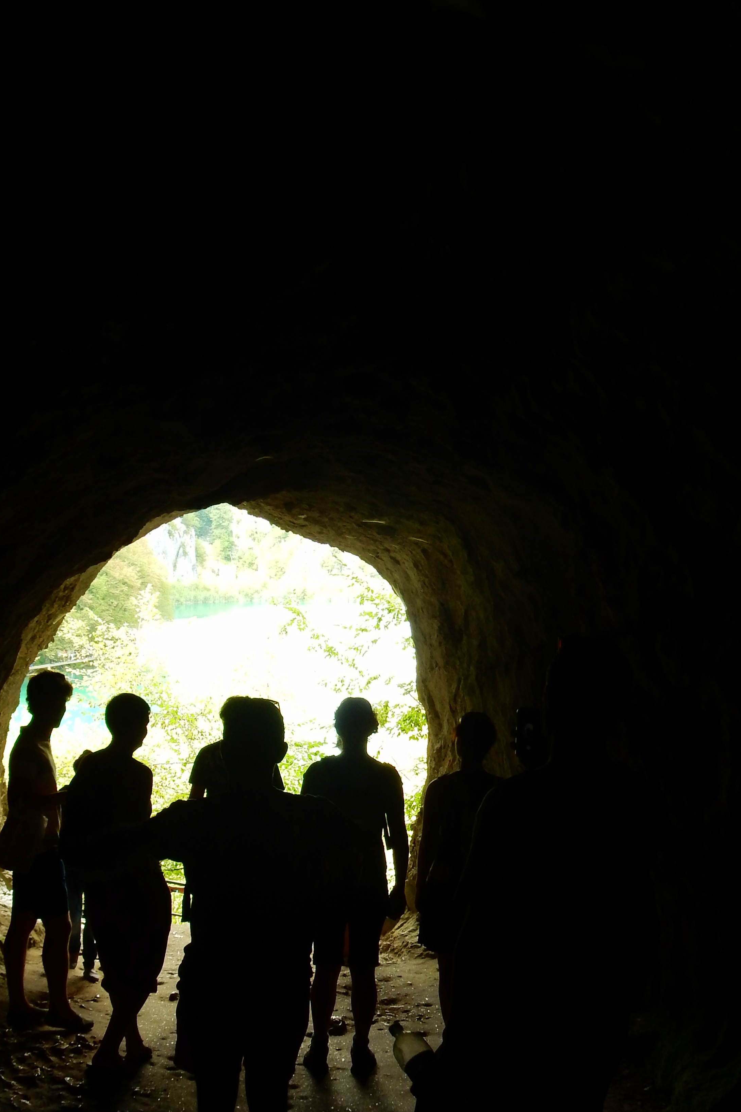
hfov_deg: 30.4
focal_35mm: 44
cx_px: 296
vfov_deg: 43.6
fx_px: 1359
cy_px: 774
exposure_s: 1/40
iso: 125
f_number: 4
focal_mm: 5.4
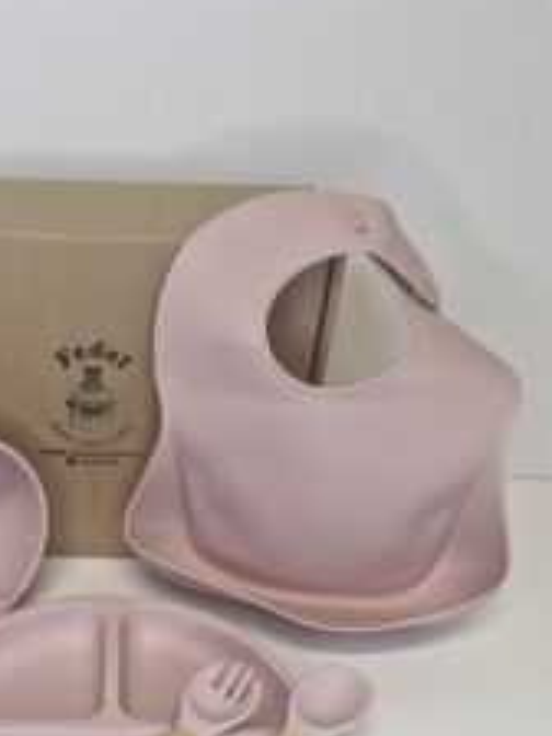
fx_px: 872
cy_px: 562
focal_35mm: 41
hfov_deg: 34.1
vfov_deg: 44.1
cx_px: 112
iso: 50
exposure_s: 1/180
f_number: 1.8
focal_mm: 5.54
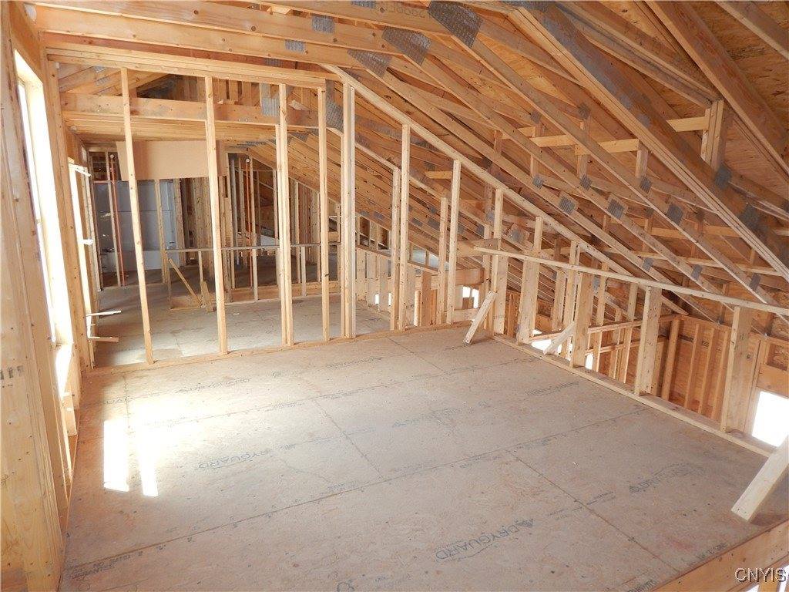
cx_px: 394
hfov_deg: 73.9
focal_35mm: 23
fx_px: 524
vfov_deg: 58.9
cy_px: 296
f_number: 3
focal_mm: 4
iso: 125
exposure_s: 1/40
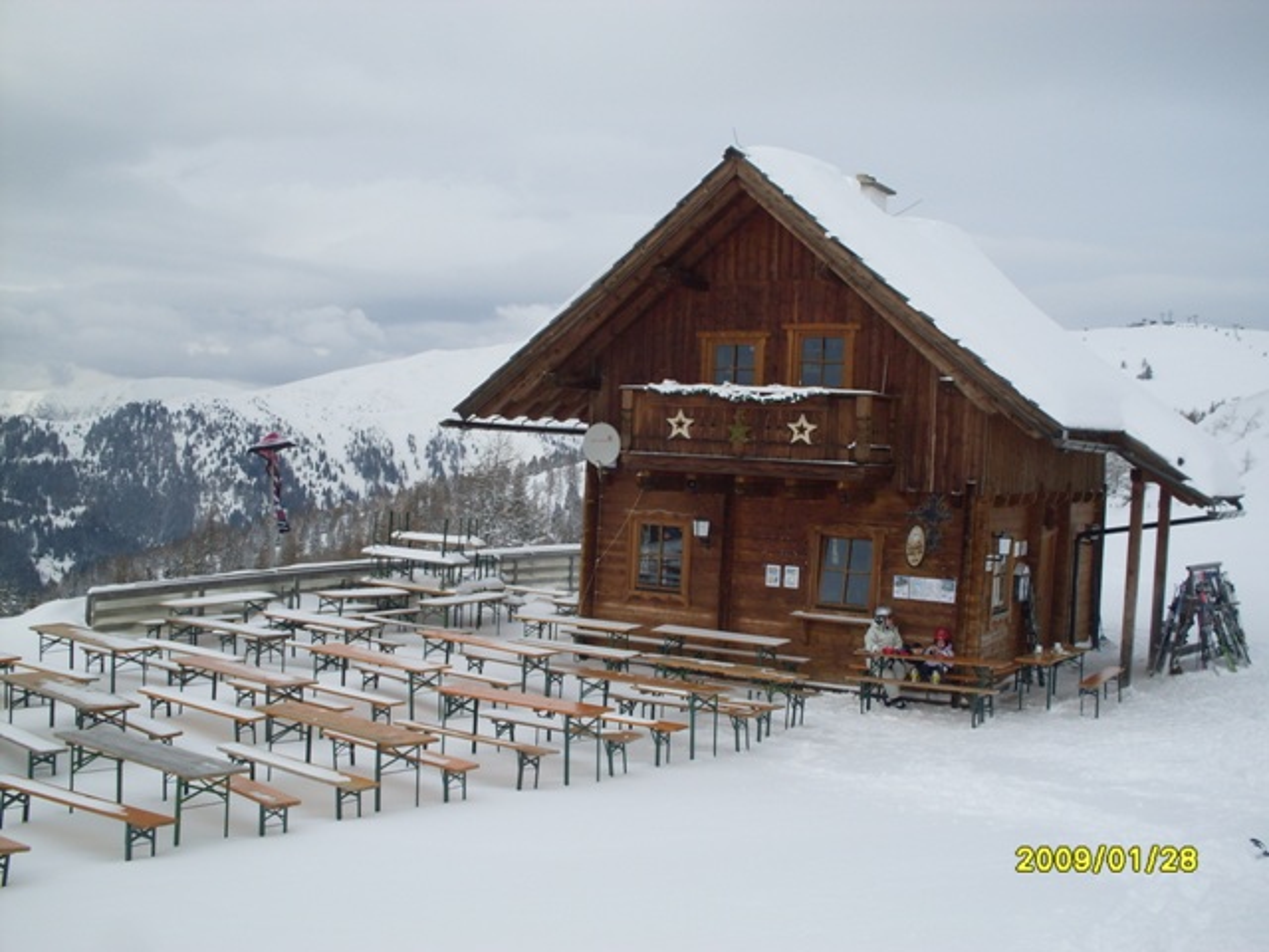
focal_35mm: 38
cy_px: 476
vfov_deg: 37.7
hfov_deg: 49.0
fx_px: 1393
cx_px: 634
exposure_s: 1/250
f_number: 8.4
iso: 80
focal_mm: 6.3
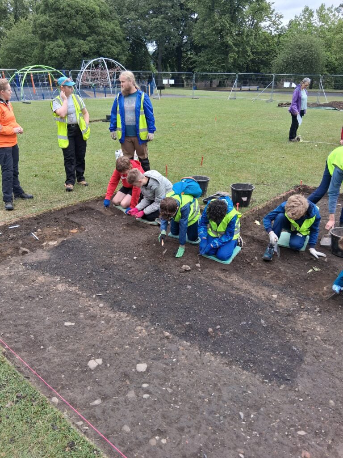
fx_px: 344
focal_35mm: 26
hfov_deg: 53.1
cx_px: 172
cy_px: 229
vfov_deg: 67.3
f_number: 1.8
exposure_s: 1/120
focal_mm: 4
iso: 40
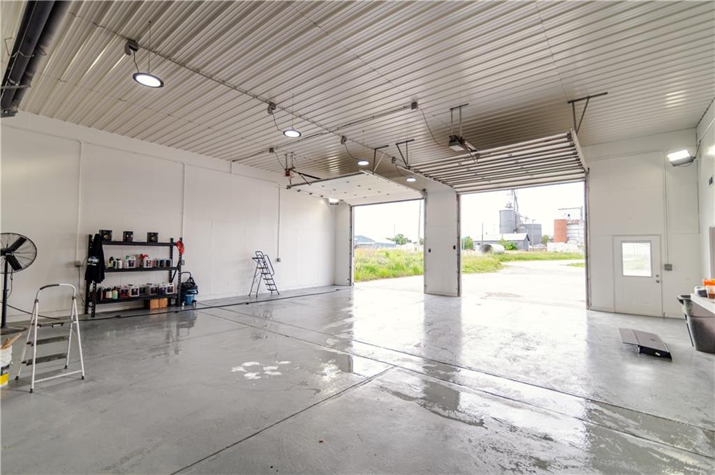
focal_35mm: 16
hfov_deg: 96.8
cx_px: 358
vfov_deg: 73.7
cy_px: 238
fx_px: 318
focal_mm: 16
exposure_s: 1/250
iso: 80
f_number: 2.8
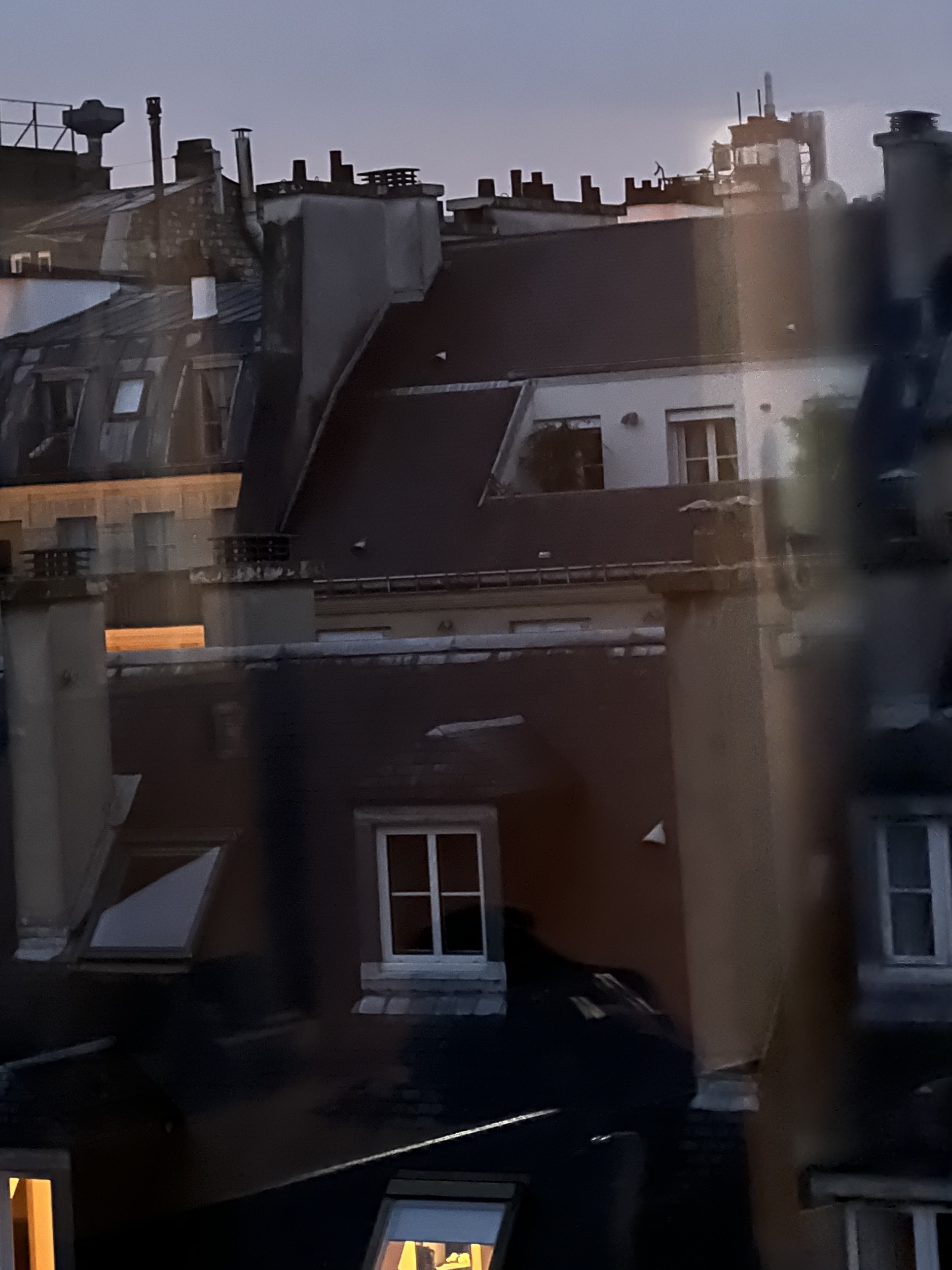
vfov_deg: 15.8
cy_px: 336
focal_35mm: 124
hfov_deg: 11.9
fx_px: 4547
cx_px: 197
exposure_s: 1/8
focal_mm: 9
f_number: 2.8
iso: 1600
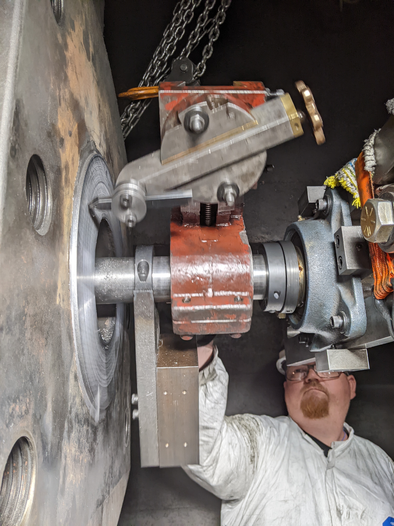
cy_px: 263
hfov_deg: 51.4
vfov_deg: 65.3
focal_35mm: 27
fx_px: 410
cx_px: 197
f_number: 1.8
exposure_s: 1/59.9
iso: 60
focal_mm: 4.44
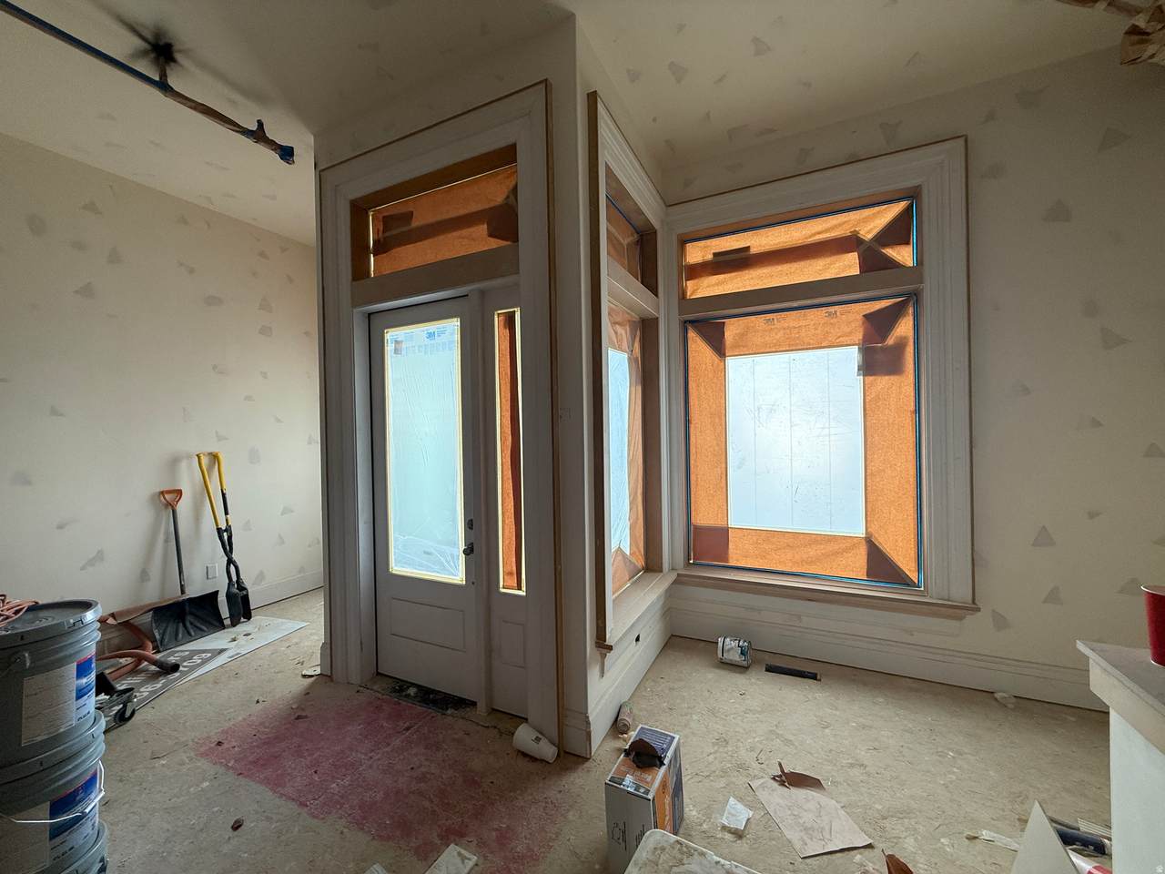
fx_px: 471
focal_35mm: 14
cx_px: 582
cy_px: 437
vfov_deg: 85.7
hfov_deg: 102.1
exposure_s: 1/99
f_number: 2.2
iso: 80
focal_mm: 2.22
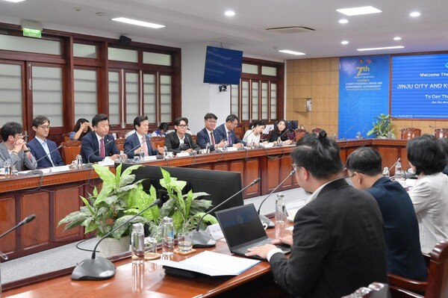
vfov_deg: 32.6
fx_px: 510
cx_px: 224
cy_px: 149
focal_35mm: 41
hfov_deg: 47.4
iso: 8000
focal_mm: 41
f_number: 6.3
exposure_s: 1/250
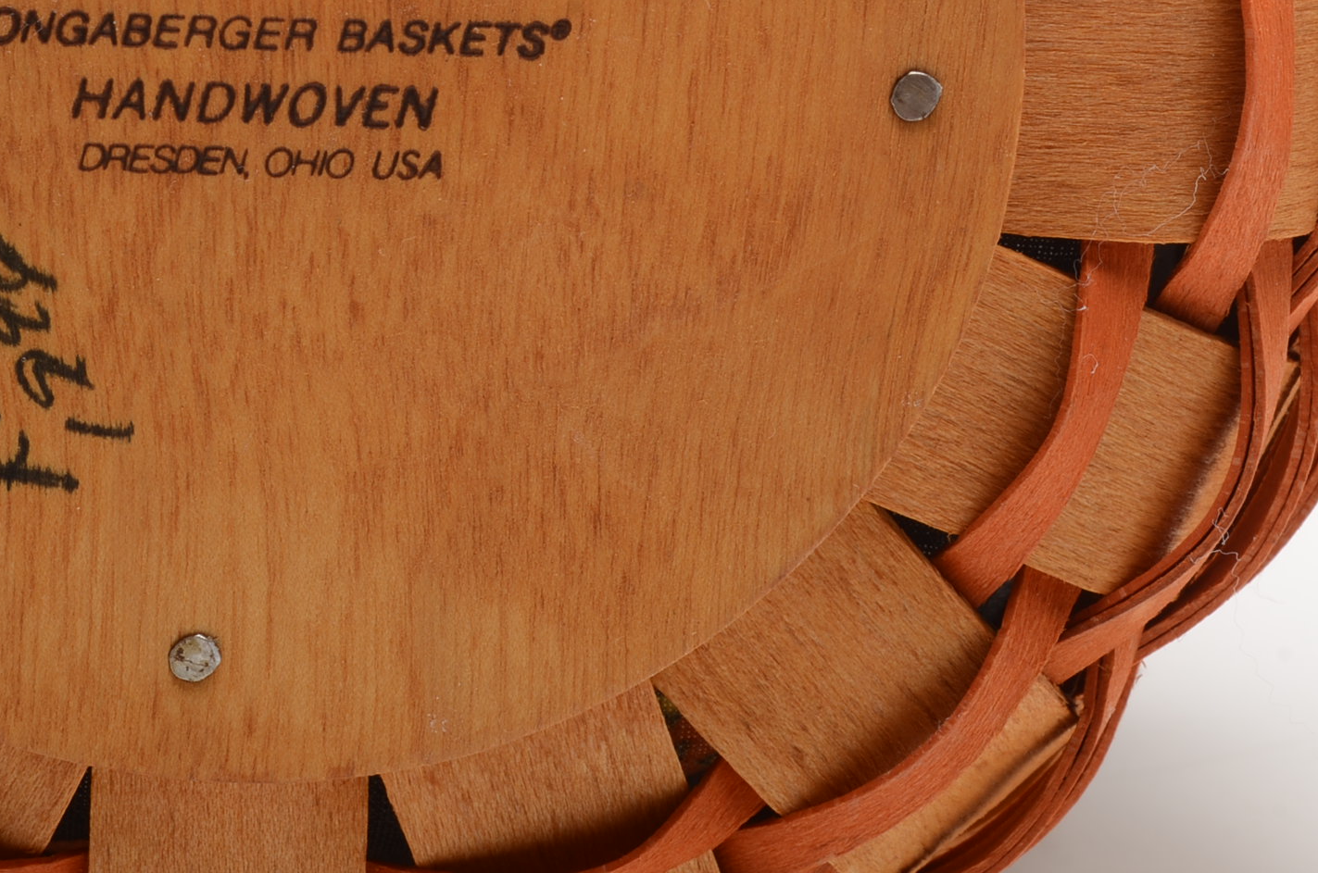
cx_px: 370
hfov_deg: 17.5
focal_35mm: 117
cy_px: 243
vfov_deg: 11.7
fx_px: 4270
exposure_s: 1/200
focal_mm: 45
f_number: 20
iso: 100
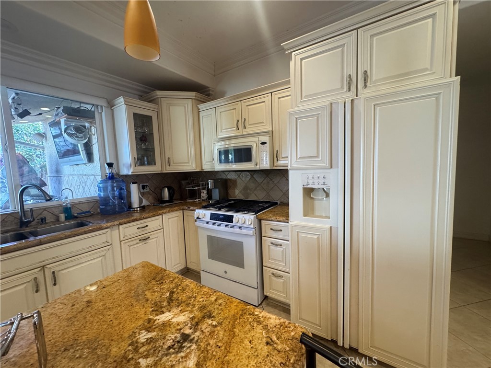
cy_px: 184
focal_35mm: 14
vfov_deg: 85.7
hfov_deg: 102.1
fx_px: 199
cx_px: 246
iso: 250
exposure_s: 1/120
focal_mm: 2.22
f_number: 2.2
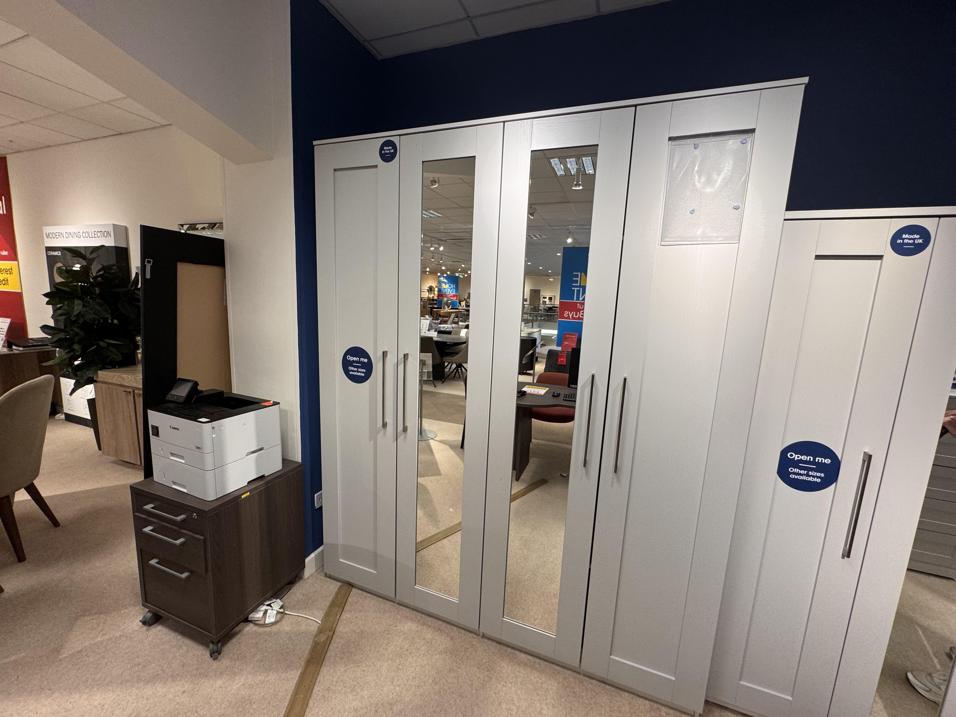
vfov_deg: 85.7
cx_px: 478
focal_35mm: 14
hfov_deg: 102.1
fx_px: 387
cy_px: 358
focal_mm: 2.22
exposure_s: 1/100
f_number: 2.2
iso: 125
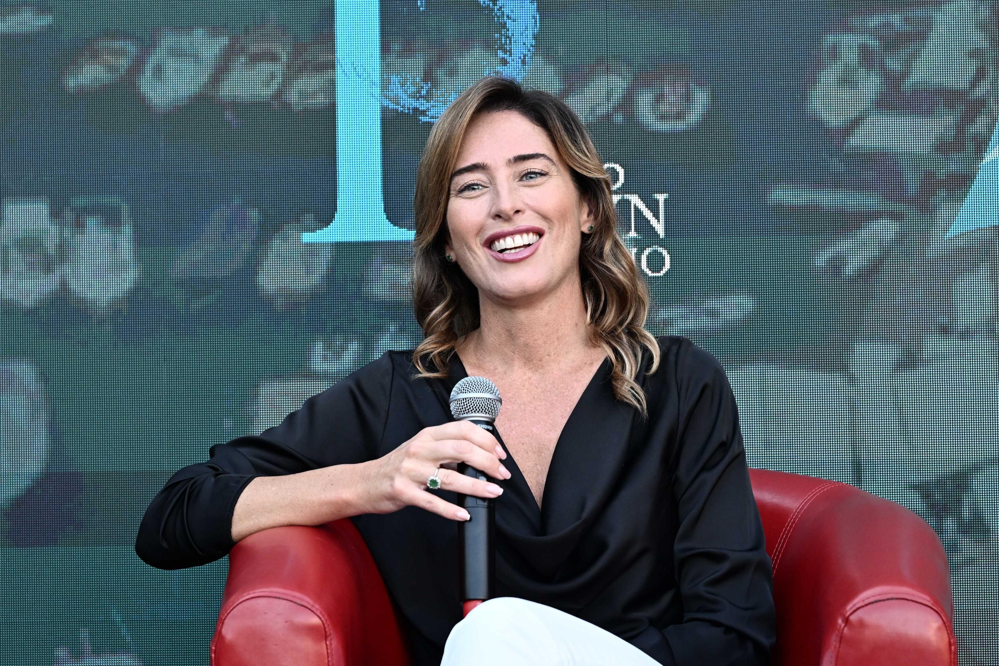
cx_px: 500
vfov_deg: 8.3
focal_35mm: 165
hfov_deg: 12.5
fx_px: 4578
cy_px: 333
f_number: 5
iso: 1100
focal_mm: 110
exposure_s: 1/500
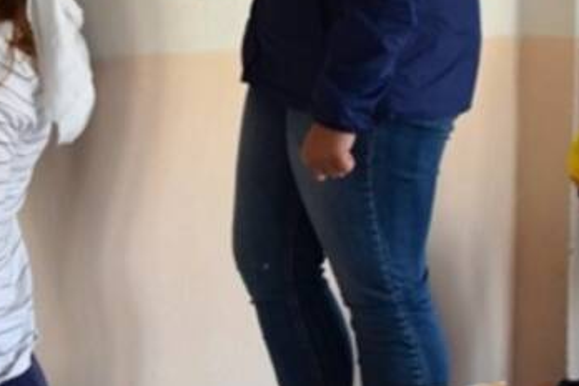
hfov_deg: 21.8
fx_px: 1496
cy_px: 61
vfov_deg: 14.6
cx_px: 178
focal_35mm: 93
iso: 450
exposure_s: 1/60
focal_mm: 18
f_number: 4
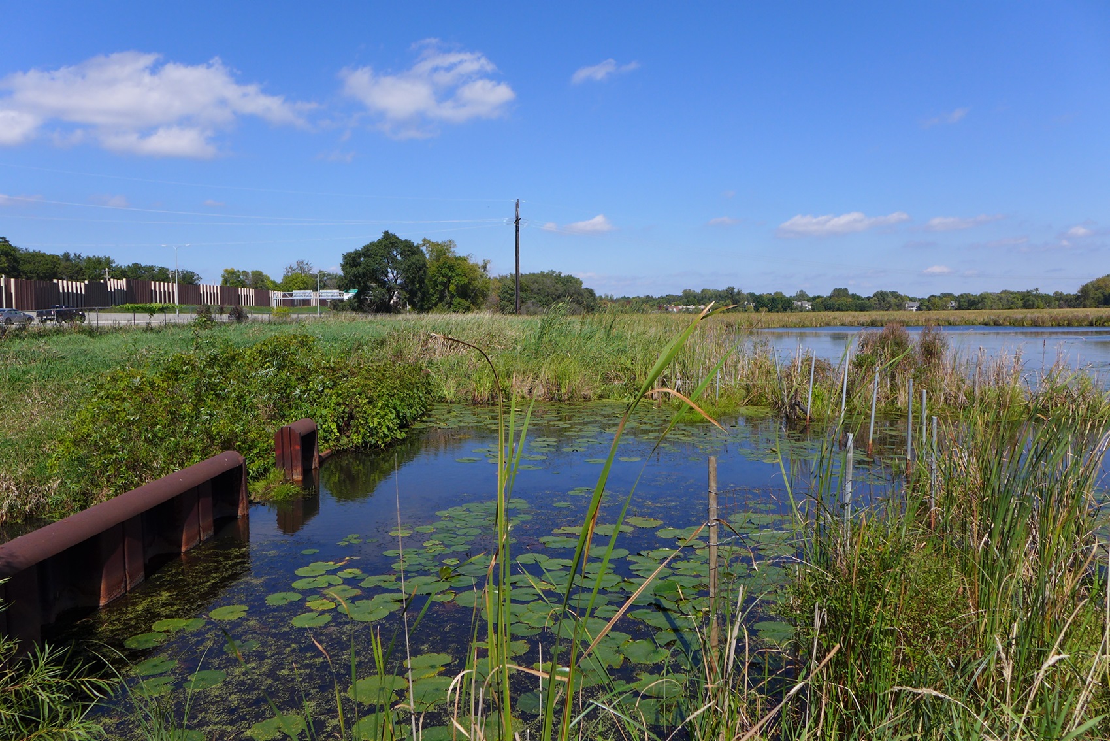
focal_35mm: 24
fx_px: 740
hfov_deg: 73.7
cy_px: 370
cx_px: 555
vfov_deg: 53.2
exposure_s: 1/1600
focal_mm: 4.7
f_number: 2.8
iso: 80
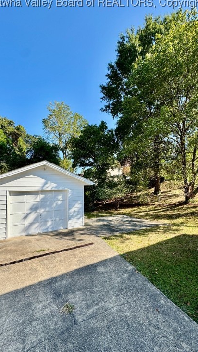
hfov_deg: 67.0
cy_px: 180
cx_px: 105
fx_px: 149
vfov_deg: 99.3
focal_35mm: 16
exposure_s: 1/605
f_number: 2.2
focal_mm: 2.22
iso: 40
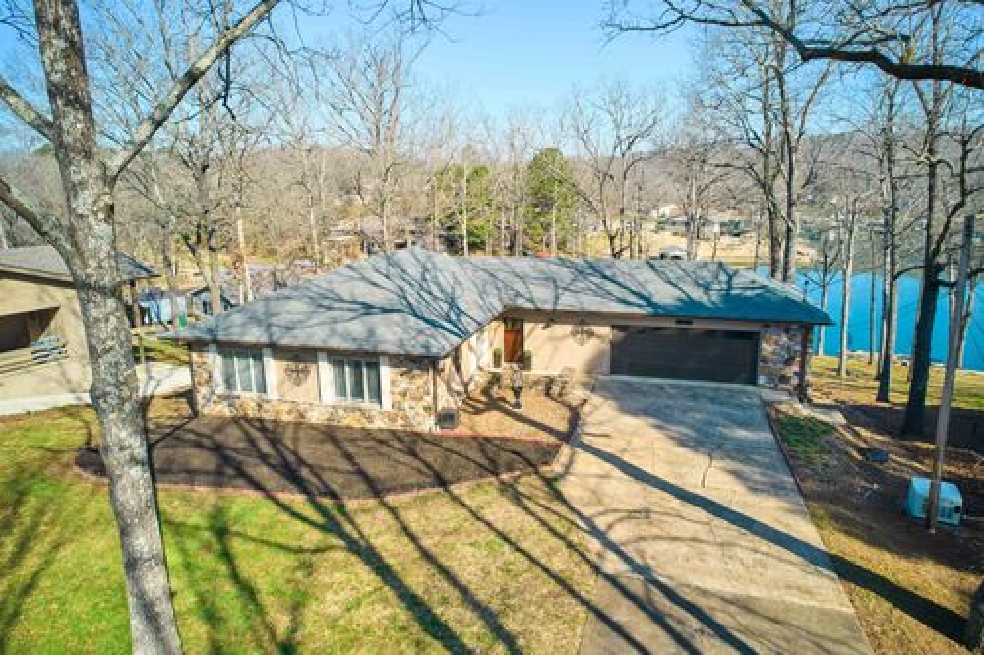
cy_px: 328
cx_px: 492
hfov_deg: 78.6
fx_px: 601
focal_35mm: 22
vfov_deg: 57.2
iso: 100
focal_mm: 8.38
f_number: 2.8
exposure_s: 1/1600
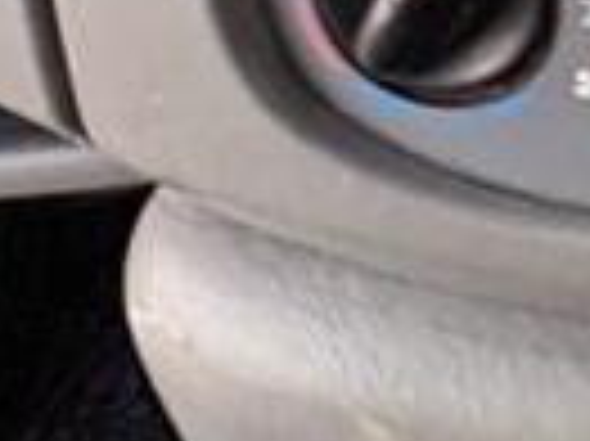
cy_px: -783
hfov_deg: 13.2
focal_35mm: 96
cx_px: 1531
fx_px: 1635
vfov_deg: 11.2
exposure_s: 1/130
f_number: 2.2
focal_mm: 2.22
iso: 125
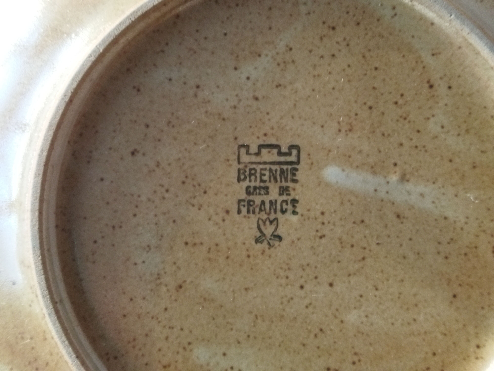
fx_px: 385
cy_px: 186
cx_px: 247
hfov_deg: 65.3
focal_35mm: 27
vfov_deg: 51.4
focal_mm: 4.71
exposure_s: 1/50
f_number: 1.79
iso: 149
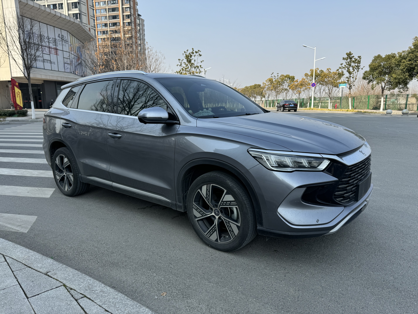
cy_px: 157
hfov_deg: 71.6
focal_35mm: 24
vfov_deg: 56.8
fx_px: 290
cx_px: 209
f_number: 1.78
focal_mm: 6.76
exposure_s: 1/2252
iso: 80
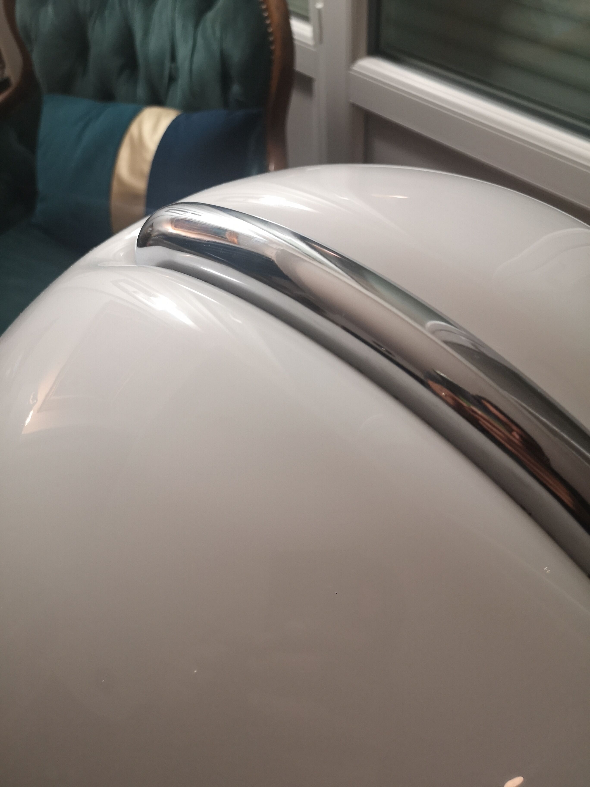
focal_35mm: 27
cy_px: 394
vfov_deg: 65.3
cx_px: 295
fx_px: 614
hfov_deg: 51.4
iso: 250
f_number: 1.8
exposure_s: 1/33.3
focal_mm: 3.95
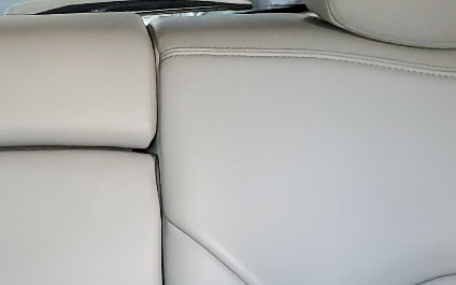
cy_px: 275
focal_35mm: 104
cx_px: 1
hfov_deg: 19.4
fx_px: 1292
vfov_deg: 12.5
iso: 205
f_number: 1.5
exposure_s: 1/60.2
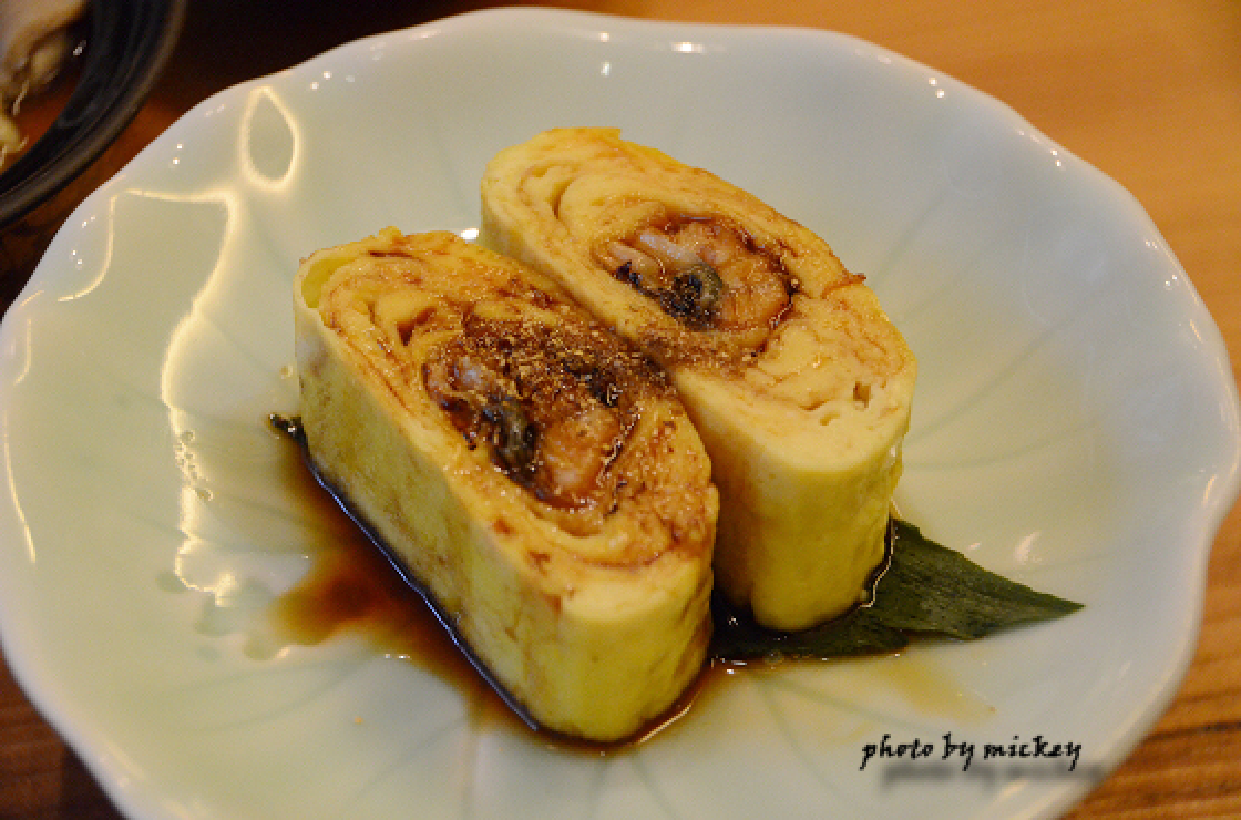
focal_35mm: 117
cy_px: 410
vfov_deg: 11.6
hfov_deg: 17.5
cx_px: 620
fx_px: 4022
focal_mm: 78
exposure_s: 1/60
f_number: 5.3
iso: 3200
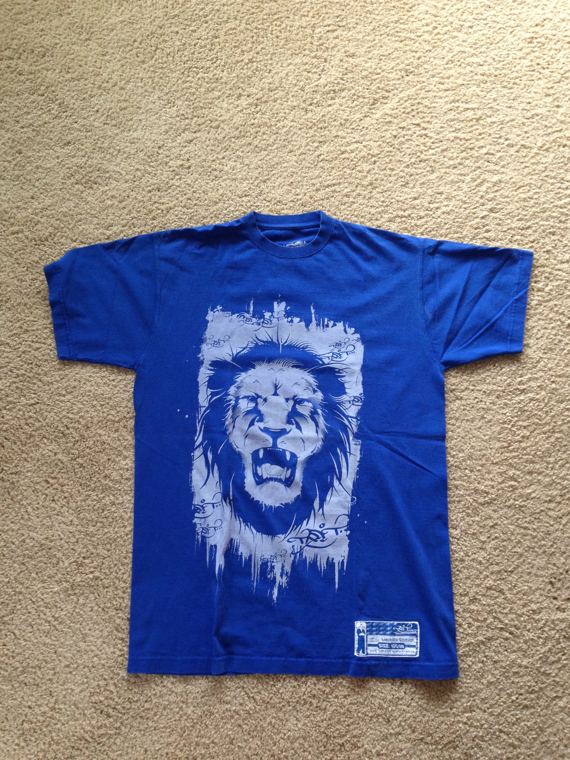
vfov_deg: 55.4
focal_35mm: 33
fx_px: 725
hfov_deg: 42.9
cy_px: 380
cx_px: 285
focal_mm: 4.12
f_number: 2.4
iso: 160
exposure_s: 1/20
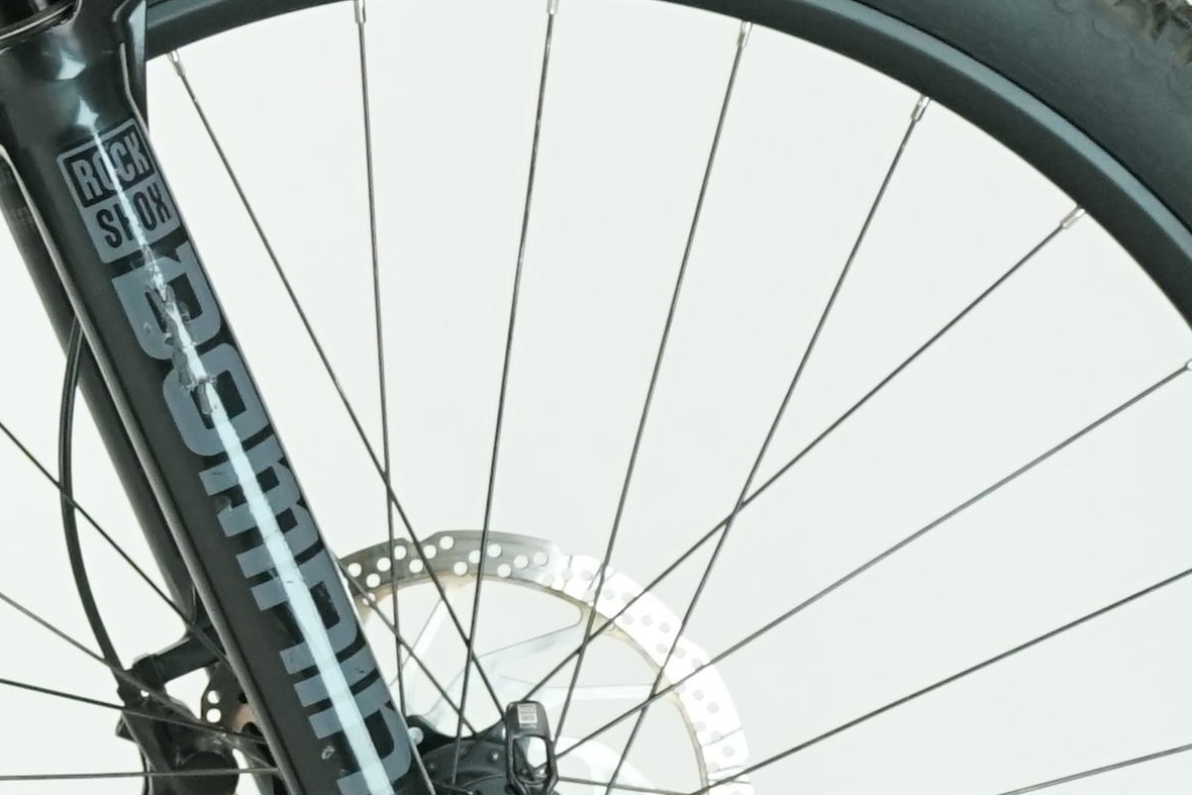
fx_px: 8080
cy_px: 45
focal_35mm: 244
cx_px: -1347
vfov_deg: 5.6
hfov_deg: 8.0
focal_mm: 48
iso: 1600
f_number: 5.6
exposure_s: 1/200
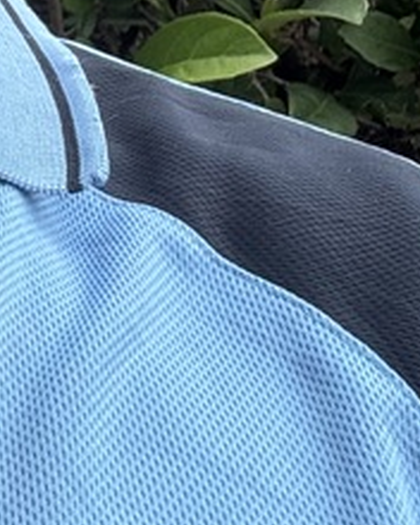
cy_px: -217
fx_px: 2206
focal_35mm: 142
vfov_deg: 13.0
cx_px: -422
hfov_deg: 10.1
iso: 25
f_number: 1.9
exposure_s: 1/228
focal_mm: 2.69
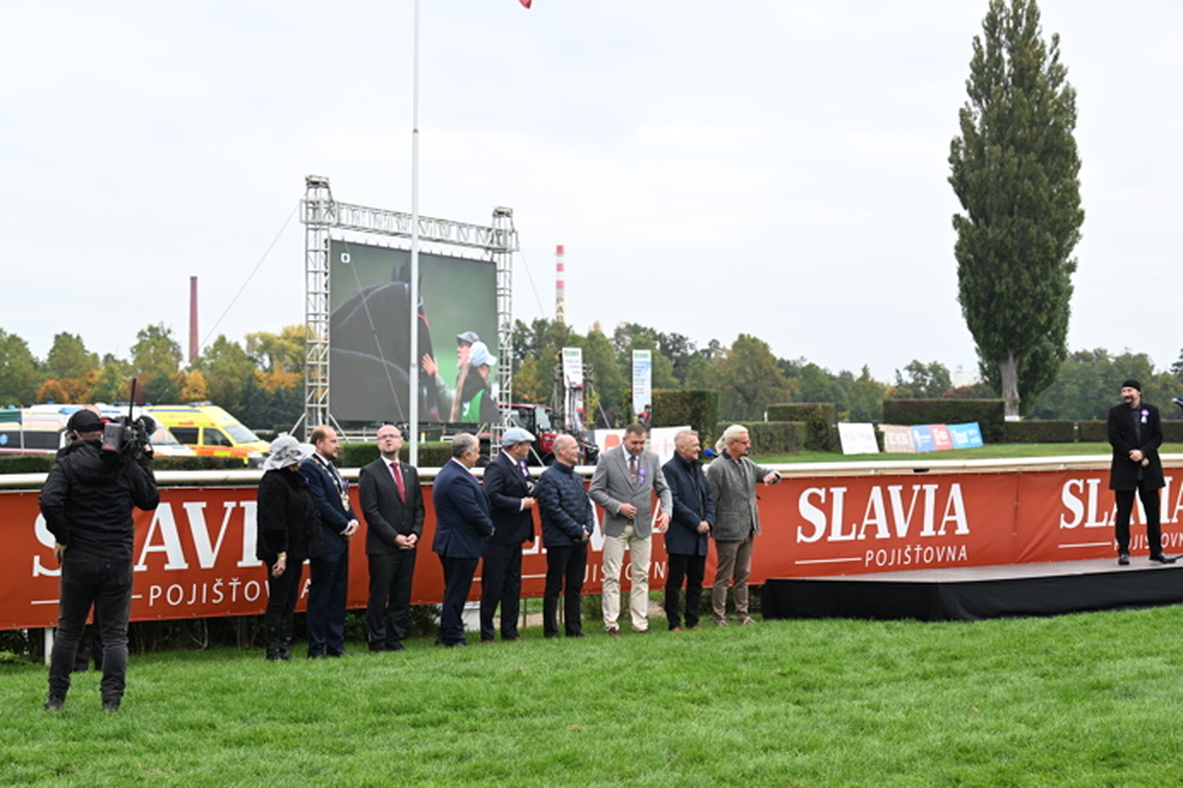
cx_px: 592
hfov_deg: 27.0
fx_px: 2464
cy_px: 394
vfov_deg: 18.2
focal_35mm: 75
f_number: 5.6
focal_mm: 75
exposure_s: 1/640
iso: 640
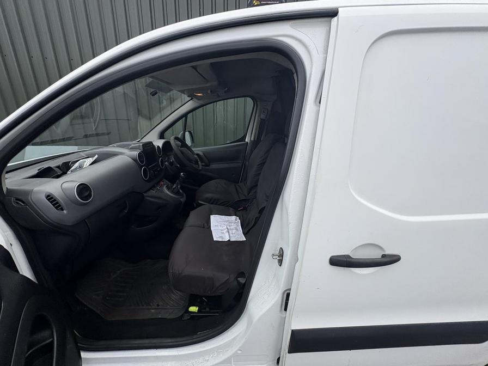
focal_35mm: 14
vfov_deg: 85.7
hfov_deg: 102.1
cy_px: 183
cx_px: 244
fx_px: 197
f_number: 2.2
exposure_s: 1/270
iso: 40
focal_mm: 2.22
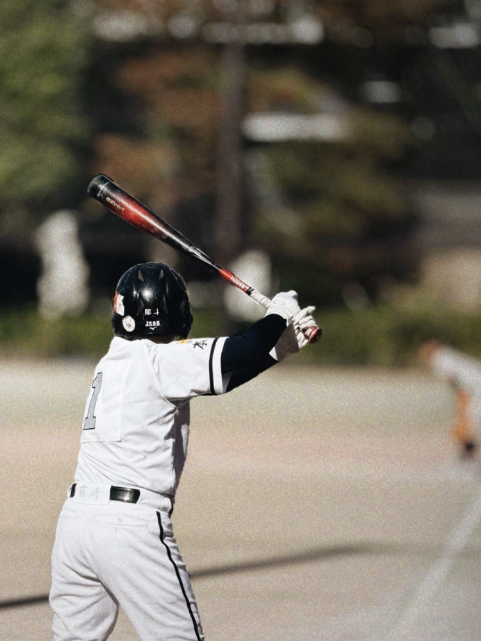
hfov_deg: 7.7
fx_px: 3557
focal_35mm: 192
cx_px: 135
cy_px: 381
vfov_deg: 10.3
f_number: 2.8
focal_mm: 15.66
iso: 50
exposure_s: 1/2212
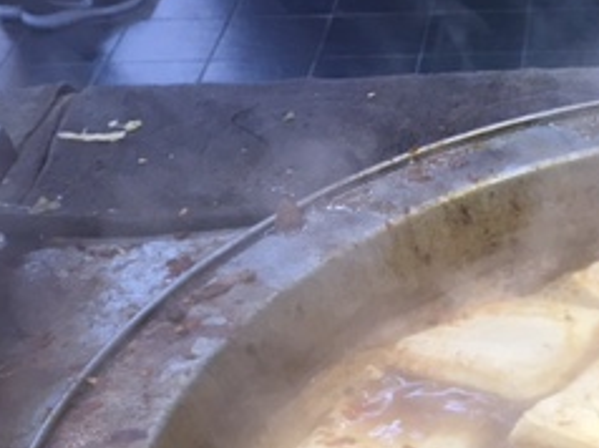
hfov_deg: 22.2
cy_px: 569
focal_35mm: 78
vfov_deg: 17.8
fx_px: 1348
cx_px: 798
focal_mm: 4.15
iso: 25
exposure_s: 1/15
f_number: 2.2
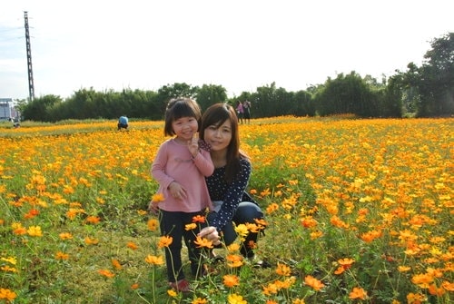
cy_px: 152
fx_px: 341
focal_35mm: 27
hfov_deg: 67.3
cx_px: 227
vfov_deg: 48.1
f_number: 11
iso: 100
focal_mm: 10
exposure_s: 1/60
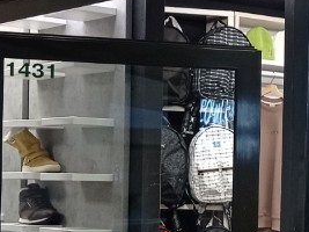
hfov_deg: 13.6
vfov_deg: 10.5
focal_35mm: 140
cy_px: 203
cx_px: 394
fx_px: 1249
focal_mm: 4.74
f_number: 1.79
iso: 196
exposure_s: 1/50
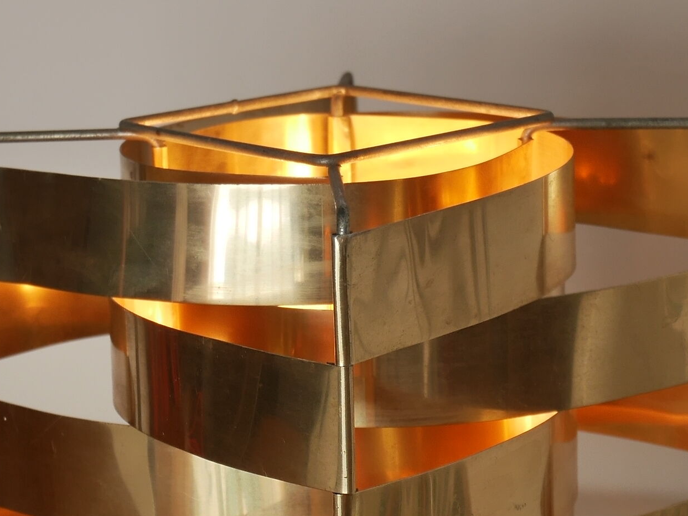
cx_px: 338
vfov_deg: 11.3
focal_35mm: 130
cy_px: 436
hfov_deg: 15.2
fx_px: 2584
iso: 200
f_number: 5.2
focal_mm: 25
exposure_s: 1/100
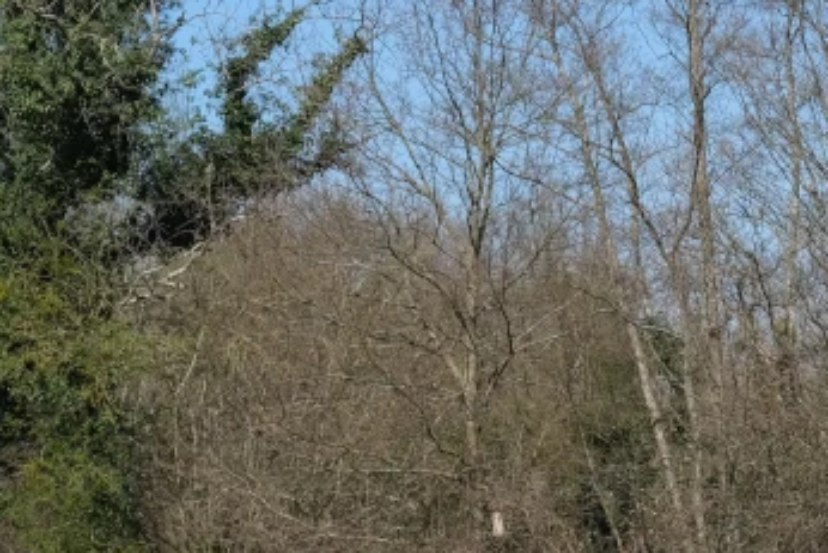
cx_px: 857
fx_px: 4464
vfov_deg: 7.1
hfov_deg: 10.5
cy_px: 575
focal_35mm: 194
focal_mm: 37.4
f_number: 7.1
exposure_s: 1/400
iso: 160
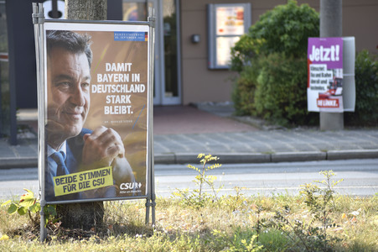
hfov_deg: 12.5
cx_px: 189
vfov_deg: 8.3
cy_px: 126
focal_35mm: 165
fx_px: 1731
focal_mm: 165
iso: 320
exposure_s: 1/640
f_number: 4.5
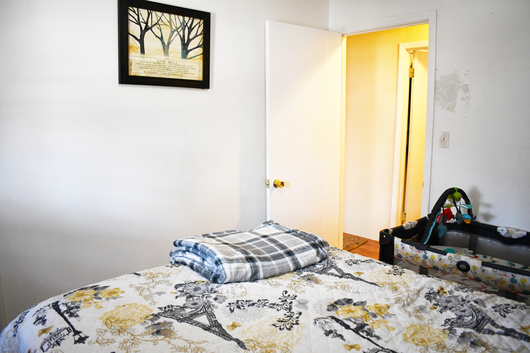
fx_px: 397
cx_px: 265
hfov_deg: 67.4
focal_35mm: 27
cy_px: 176
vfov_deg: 47.9
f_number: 3.5
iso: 1600
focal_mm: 18
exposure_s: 1/125
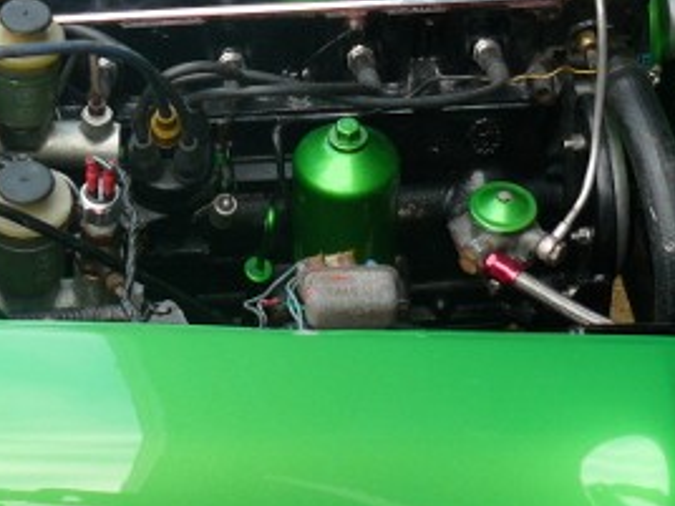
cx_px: 212
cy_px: -28
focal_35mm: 86
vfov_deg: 16.7
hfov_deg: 22.6
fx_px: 1677
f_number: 2.8
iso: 100
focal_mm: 6
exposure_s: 1/60
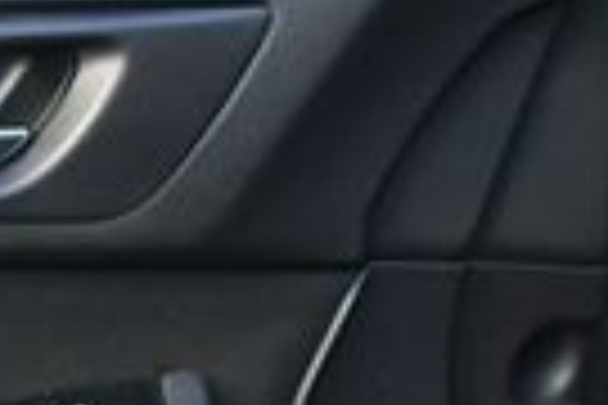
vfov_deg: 7.9
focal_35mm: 171
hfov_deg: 11.0
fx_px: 2888
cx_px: -567
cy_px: 639
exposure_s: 1/250
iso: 450
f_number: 3.5
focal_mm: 18
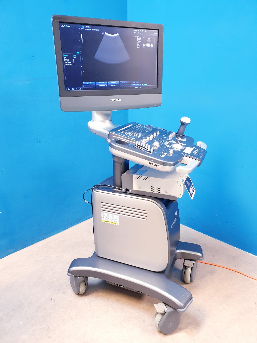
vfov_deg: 67.3
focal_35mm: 26
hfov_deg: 53.1
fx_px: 257
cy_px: 172
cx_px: 128
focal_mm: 4.3
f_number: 2.4
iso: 320
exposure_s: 1/25
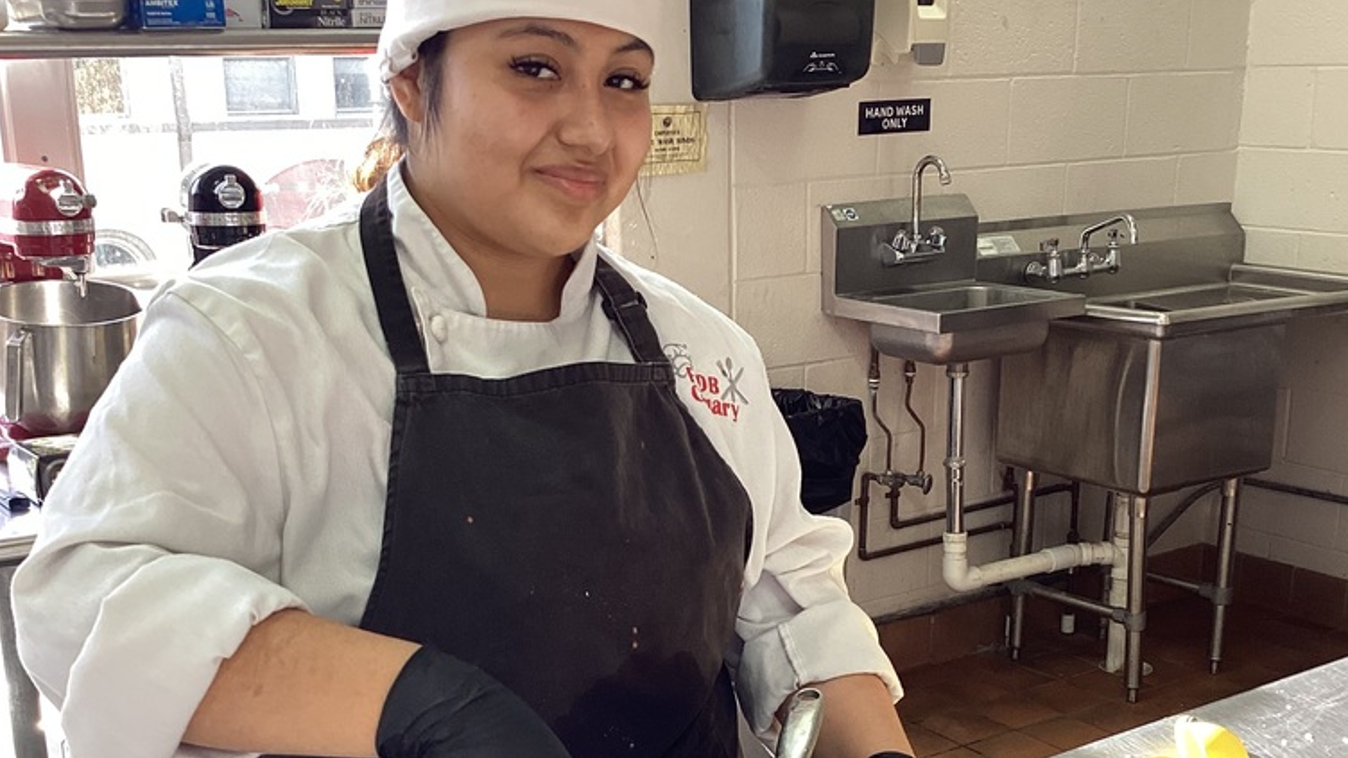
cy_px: 552
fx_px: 1644
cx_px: 674
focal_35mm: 46
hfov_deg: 44.6
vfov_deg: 25.7
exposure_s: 1/60
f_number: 2.4
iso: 80
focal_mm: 3.3
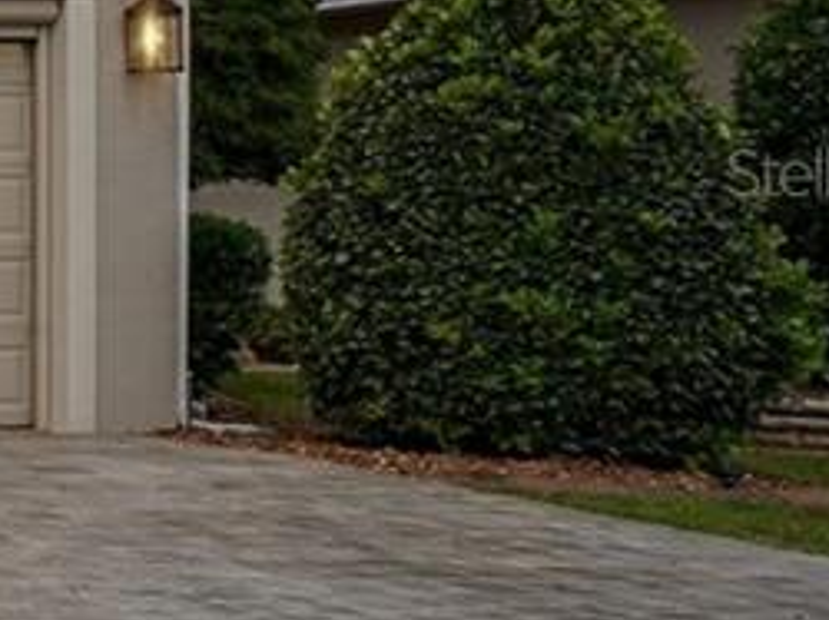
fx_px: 2799
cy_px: 172
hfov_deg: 11.1
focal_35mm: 117
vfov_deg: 12.6
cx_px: -1631
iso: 100
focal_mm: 19
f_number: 20
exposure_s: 1/40
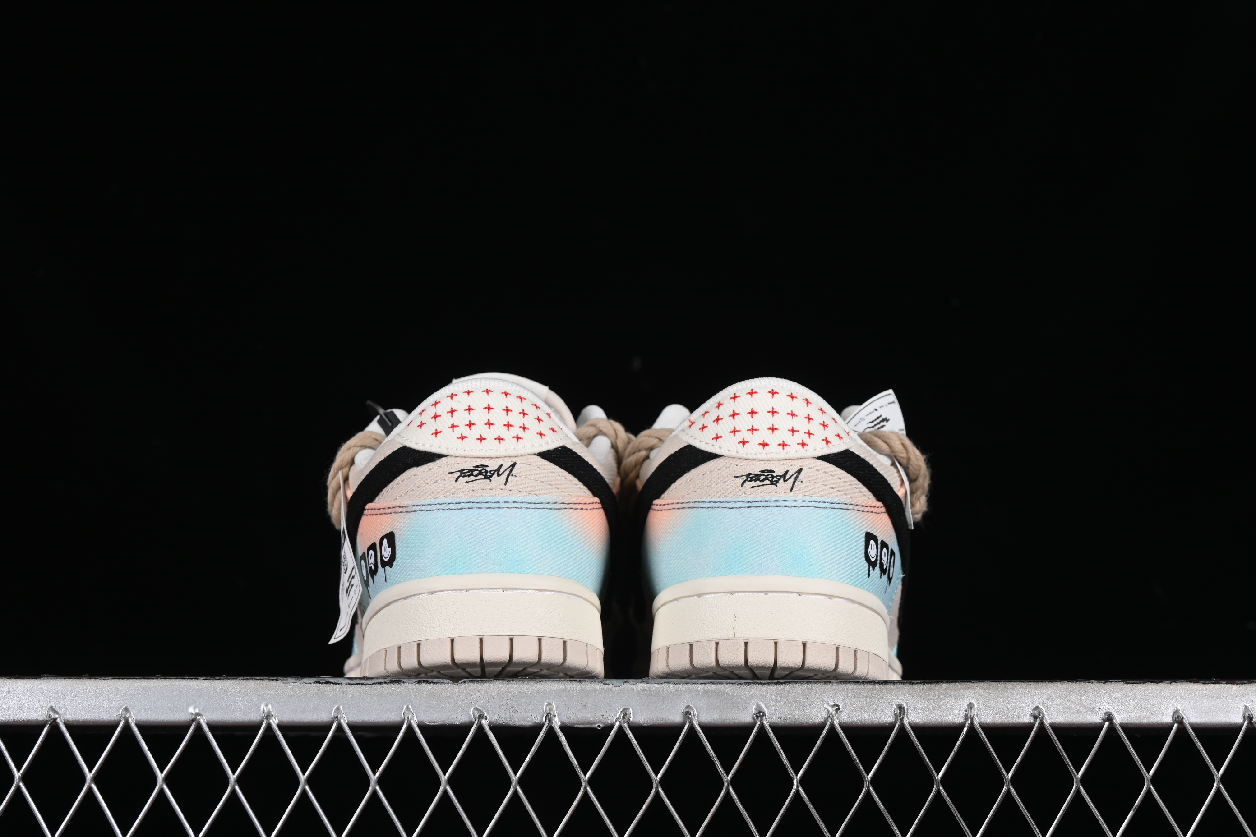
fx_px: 2616
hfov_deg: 27.0
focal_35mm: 75
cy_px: 418
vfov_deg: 18.2
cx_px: 628
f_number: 8
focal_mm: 50
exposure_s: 1/80
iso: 160
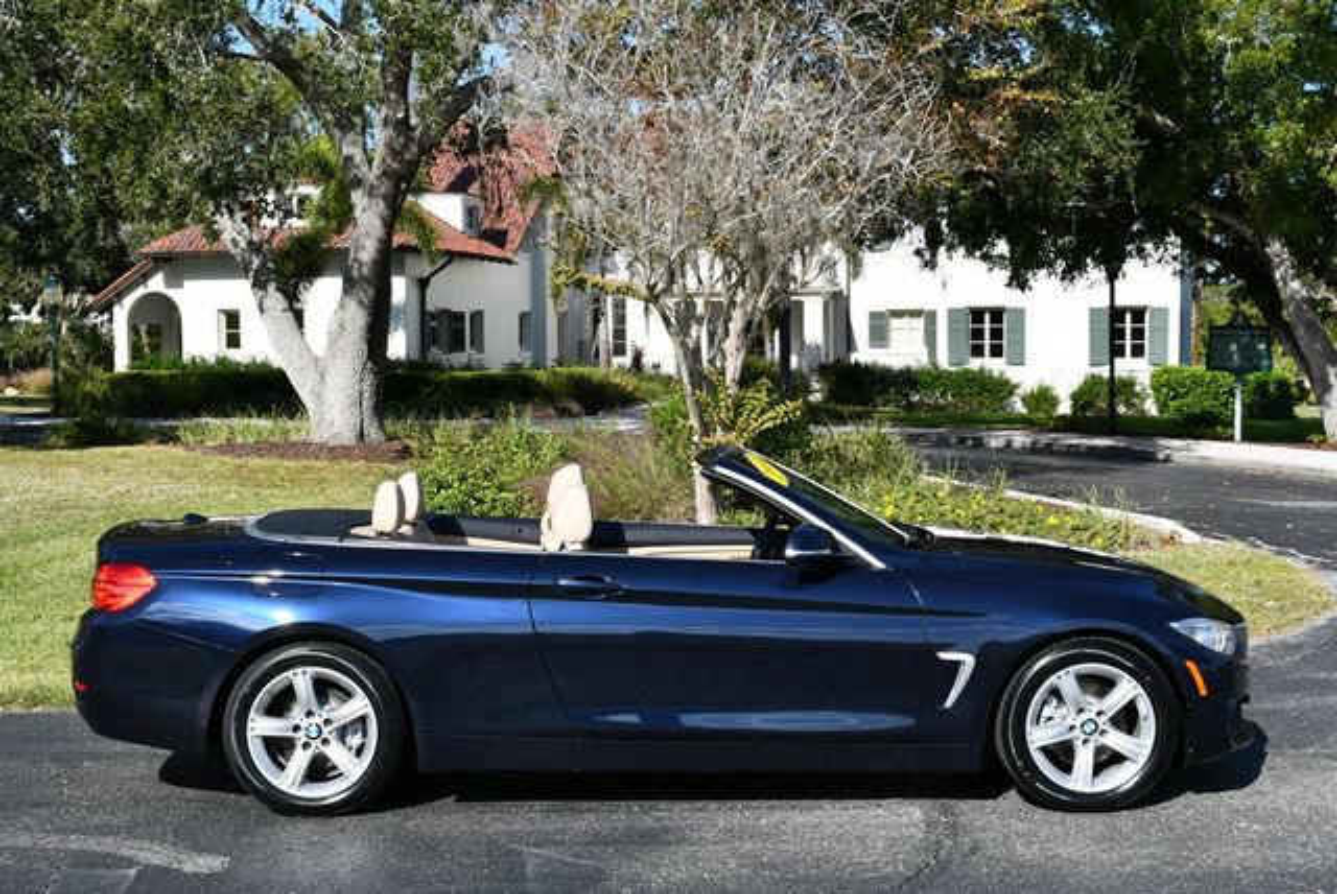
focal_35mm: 52
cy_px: 447
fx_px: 1933
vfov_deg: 26.0
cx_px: 668
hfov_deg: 38.2
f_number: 8
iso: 100
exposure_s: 1/250
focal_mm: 26
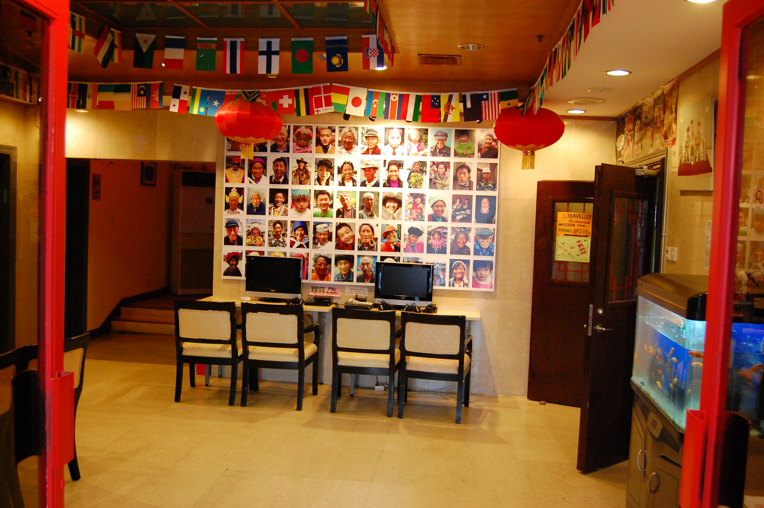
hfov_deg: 57.3
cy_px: 254
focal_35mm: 33
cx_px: 382
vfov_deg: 39.9
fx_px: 700
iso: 1600
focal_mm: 22
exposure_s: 1/25
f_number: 4
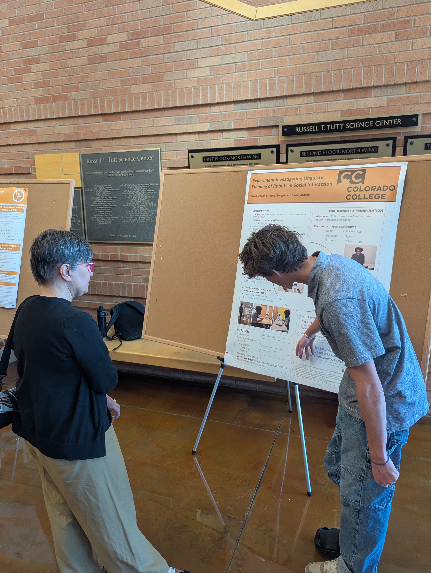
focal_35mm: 24
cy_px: 286
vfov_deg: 71.5
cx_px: 216
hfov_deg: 56.9
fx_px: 397
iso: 560
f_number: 1.85
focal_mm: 6.81
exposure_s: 1/88.6
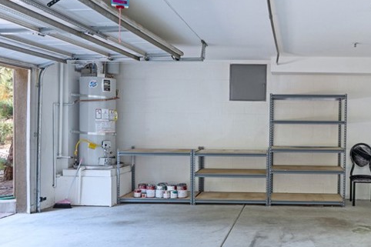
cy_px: 135
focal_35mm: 34
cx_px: 277
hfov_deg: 53.4
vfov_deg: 38.8
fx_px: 350
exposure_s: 1/60
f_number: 4
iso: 125
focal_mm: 16
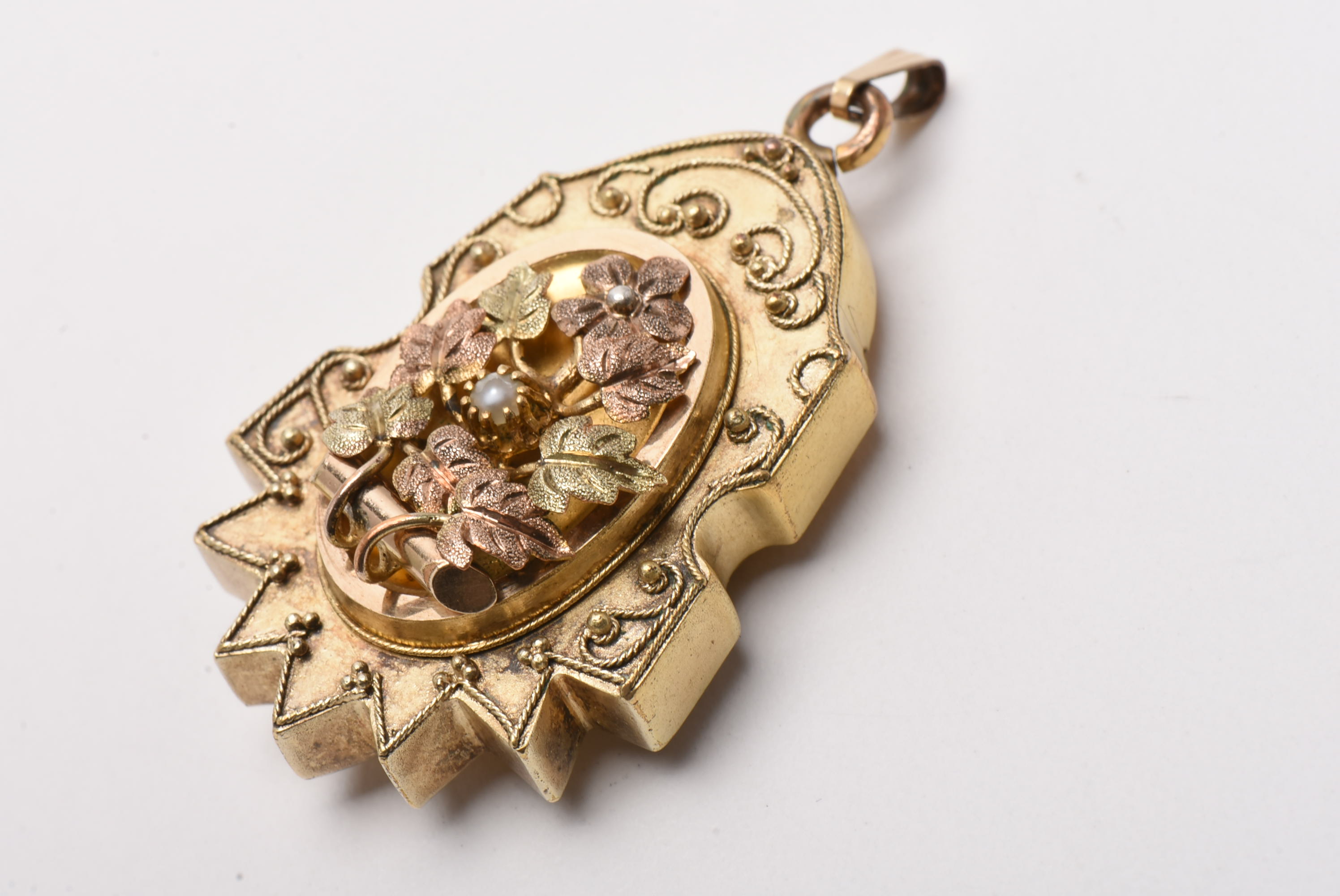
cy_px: 448
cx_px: 670
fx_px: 4749
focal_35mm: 128
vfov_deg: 10.8
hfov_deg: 16.1
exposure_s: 1/125
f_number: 20
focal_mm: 85
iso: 100
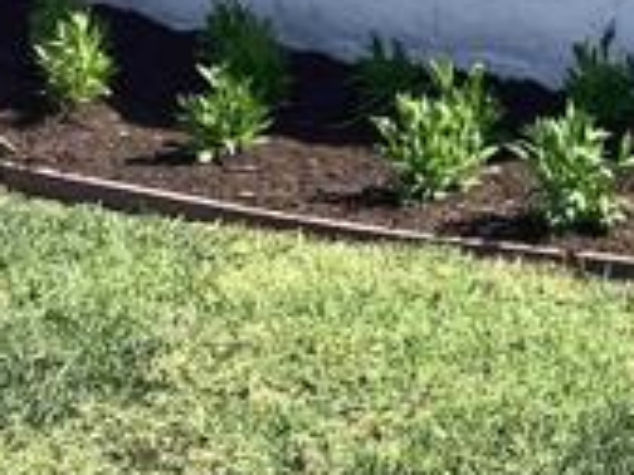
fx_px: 2161
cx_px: 1098
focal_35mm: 118
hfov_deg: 14.8
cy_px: -23
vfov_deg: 12.4
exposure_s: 1/604
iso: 25
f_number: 2.4
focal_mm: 3.3
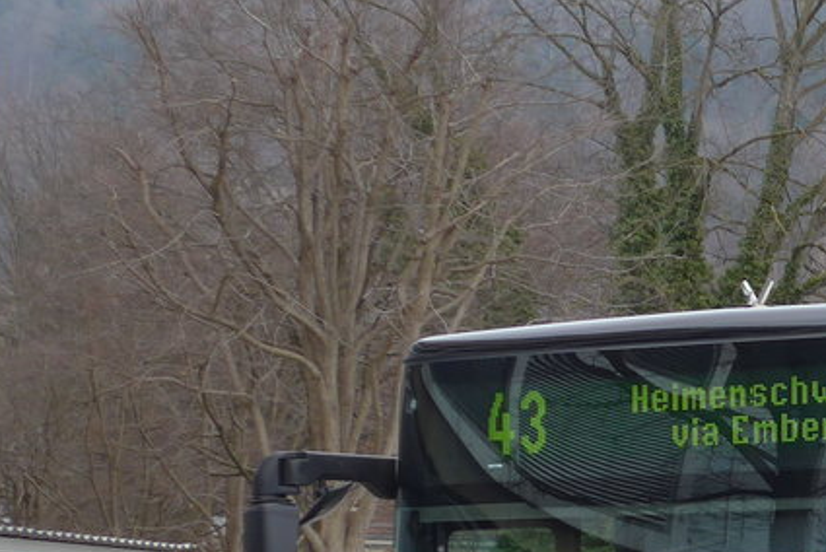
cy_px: 608
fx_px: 3100
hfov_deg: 14.5
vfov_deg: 10.1
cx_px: 1118
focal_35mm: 135
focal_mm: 9.5
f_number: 3
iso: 80
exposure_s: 1/200
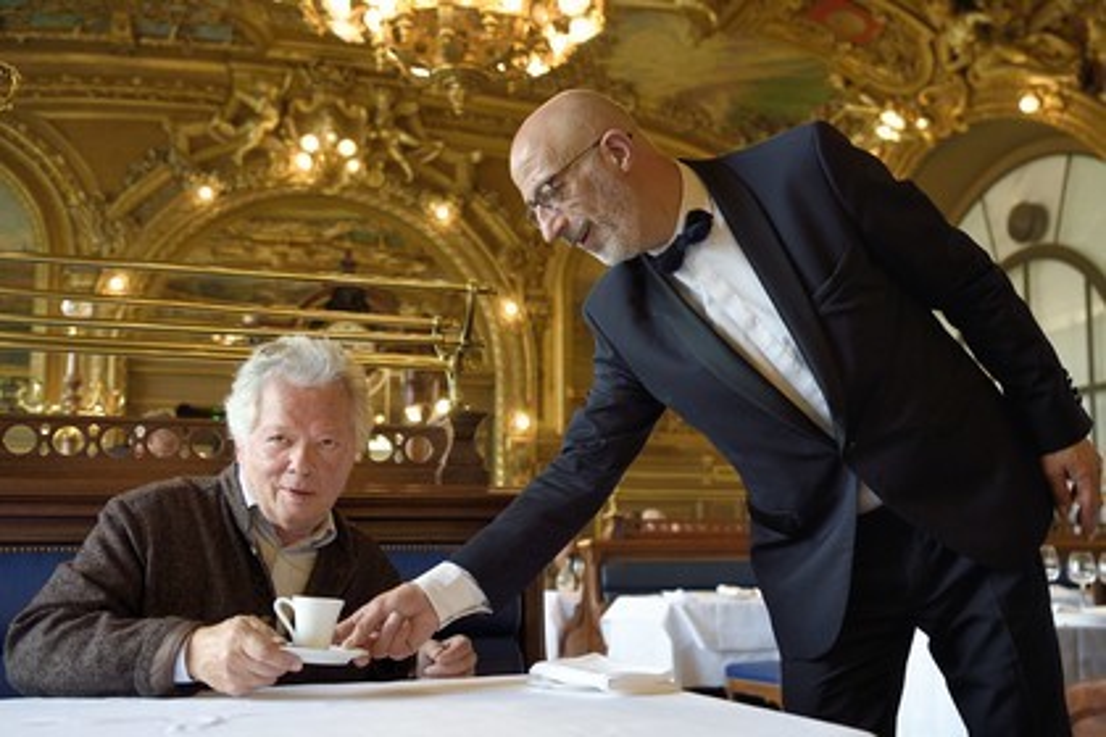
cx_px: 553
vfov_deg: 35.1
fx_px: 1167
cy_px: 368
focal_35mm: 38
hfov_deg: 50.7
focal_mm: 38
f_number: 4
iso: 1600
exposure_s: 1/160
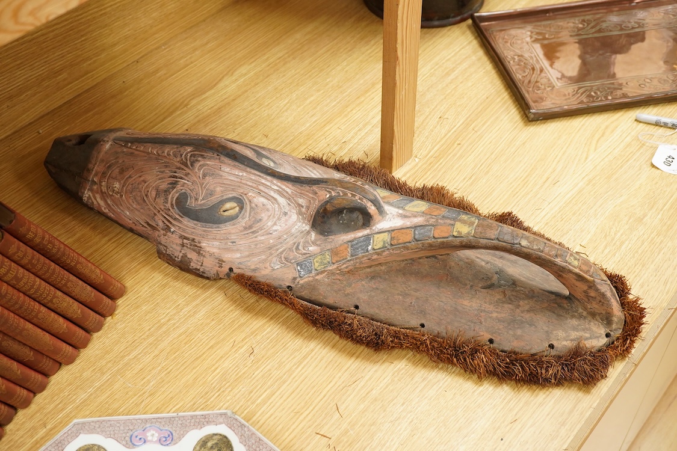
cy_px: 226
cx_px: 338
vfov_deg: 29.9
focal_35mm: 45
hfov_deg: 43.6
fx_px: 846
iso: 2000
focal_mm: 30
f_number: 8
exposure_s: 1/125
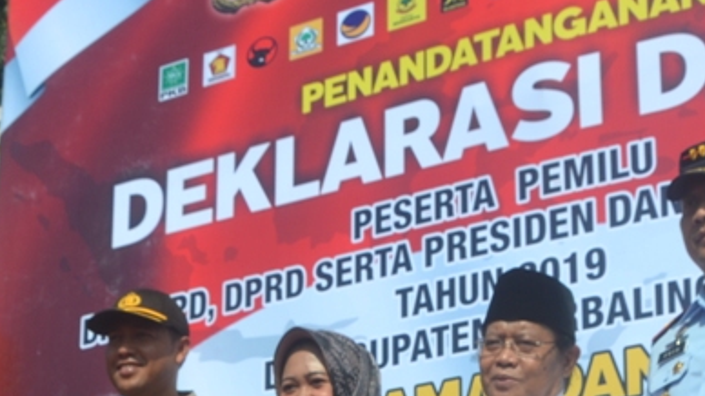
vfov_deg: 13.7
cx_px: 382
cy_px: 556
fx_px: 1570
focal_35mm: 84
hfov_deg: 25.3
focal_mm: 18
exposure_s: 1/320
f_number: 9
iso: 100
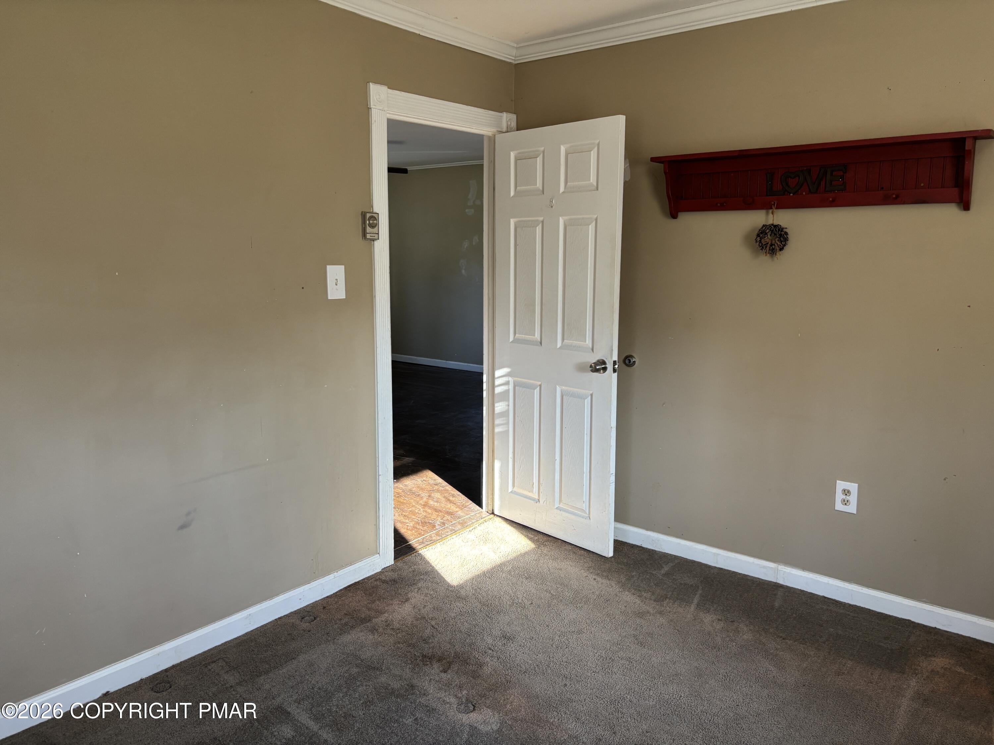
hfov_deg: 67.3
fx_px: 747
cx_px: 497
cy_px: 372
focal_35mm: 26
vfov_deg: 53.1
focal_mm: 5.96
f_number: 1.6
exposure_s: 1/87
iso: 125
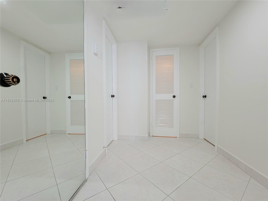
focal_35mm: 13
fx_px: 101
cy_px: 100
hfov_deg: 106.2
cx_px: 134
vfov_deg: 89.9
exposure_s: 1/60.2
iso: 160
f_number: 2.2
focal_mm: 2.2
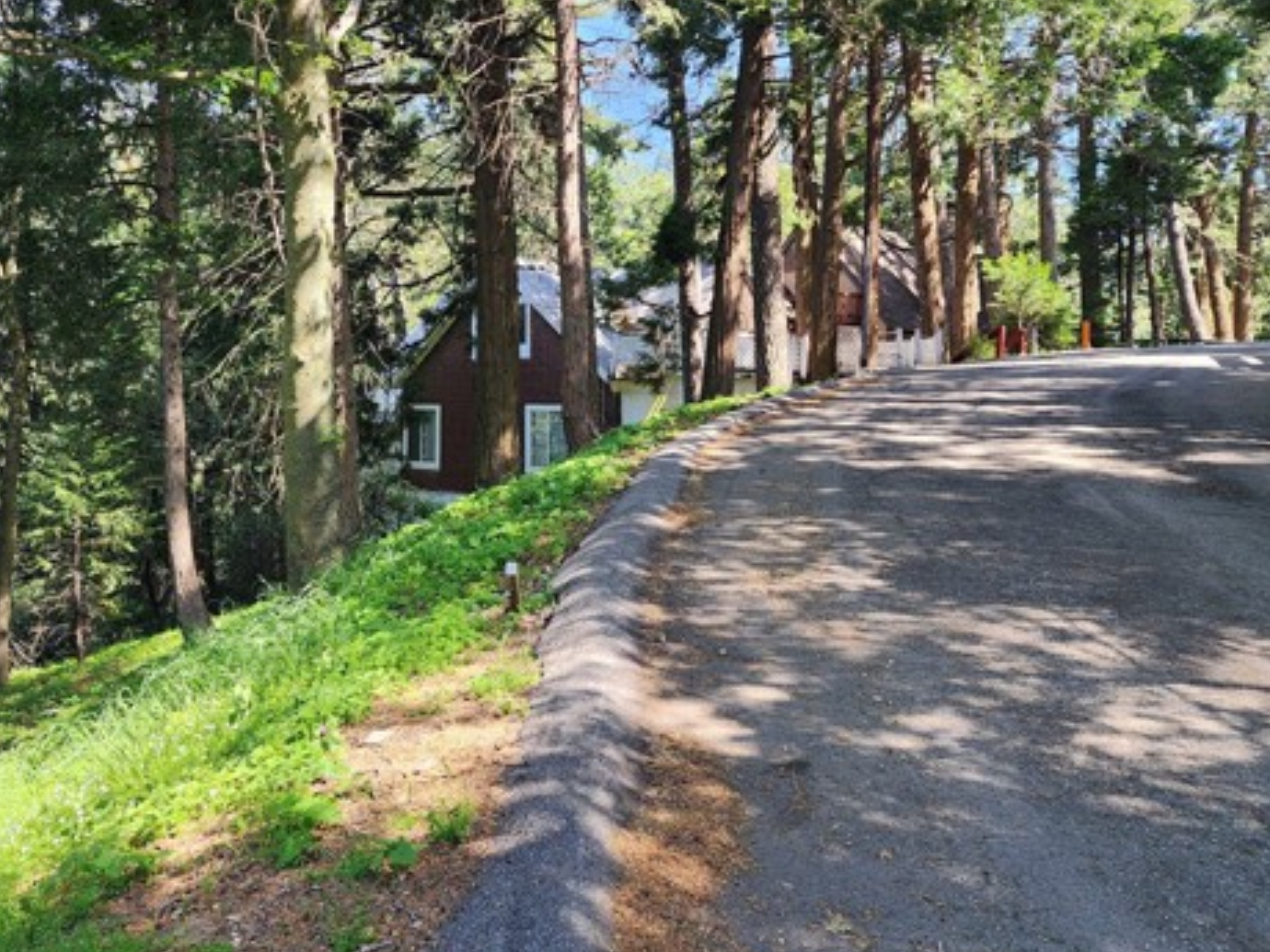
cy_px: 370
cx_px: 409
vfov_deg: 43.9
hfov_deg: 55.5
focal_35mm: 32
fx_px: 1174
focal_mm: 6.4
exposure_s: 1/180
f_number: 1.8
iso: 32
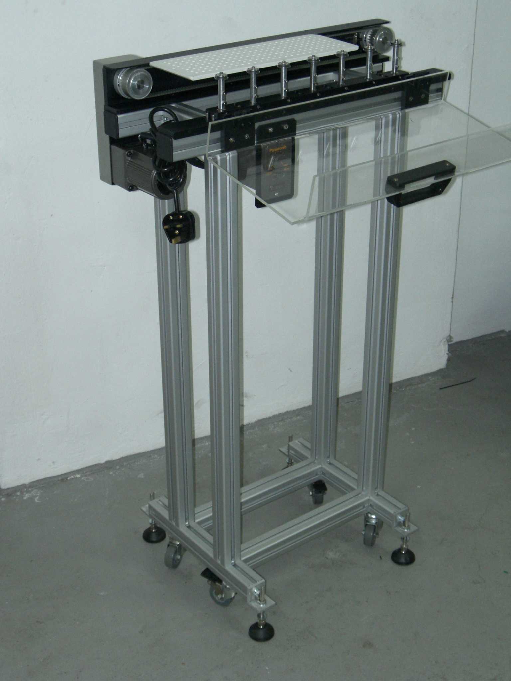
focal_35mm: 57
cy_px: 340
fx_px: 1122
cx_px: 256
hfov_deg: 25.7
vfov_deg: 33.8
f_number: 3.6
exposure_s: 1/60
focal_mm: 11.8
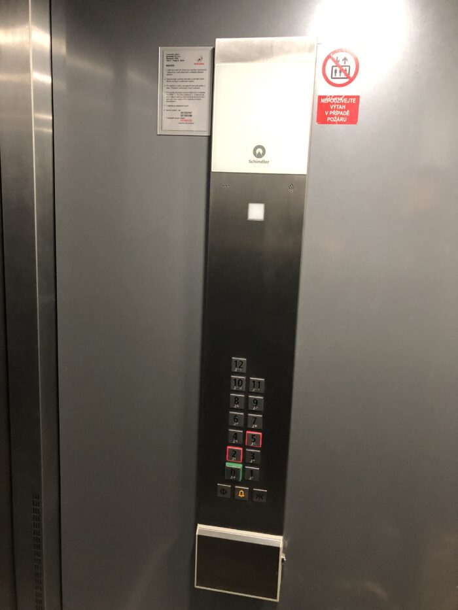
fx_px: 494
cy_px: 305
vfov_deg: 63.4
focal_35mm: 28
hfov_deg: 49.8
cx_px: 229
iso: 100
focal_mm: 3.99
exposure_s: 1/13
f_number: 1.8
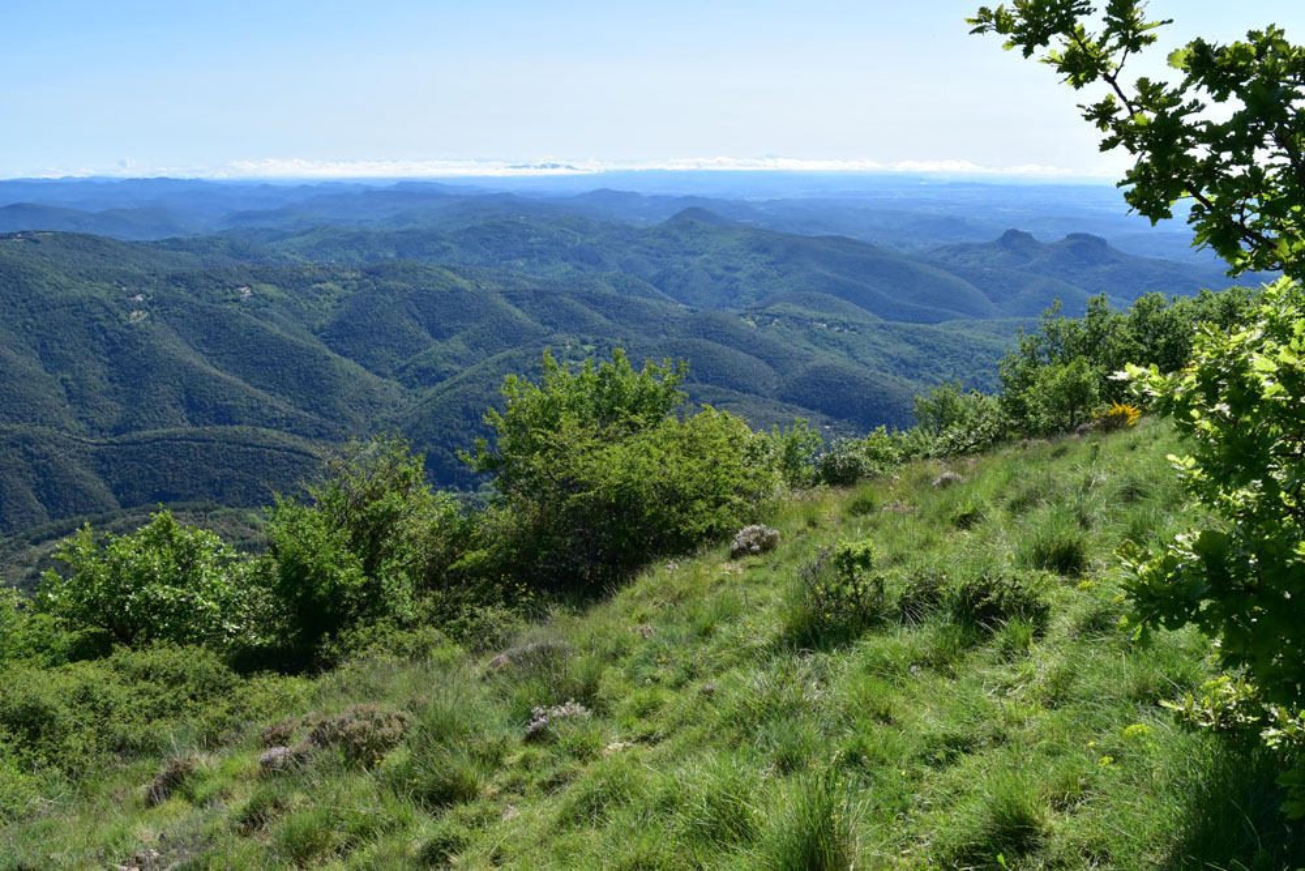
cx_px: 652
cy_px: 436
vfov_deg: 47.9
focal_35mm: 27
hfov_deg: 67.4
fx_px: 979
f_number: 14
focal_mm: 18
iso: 400
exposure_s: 1/400
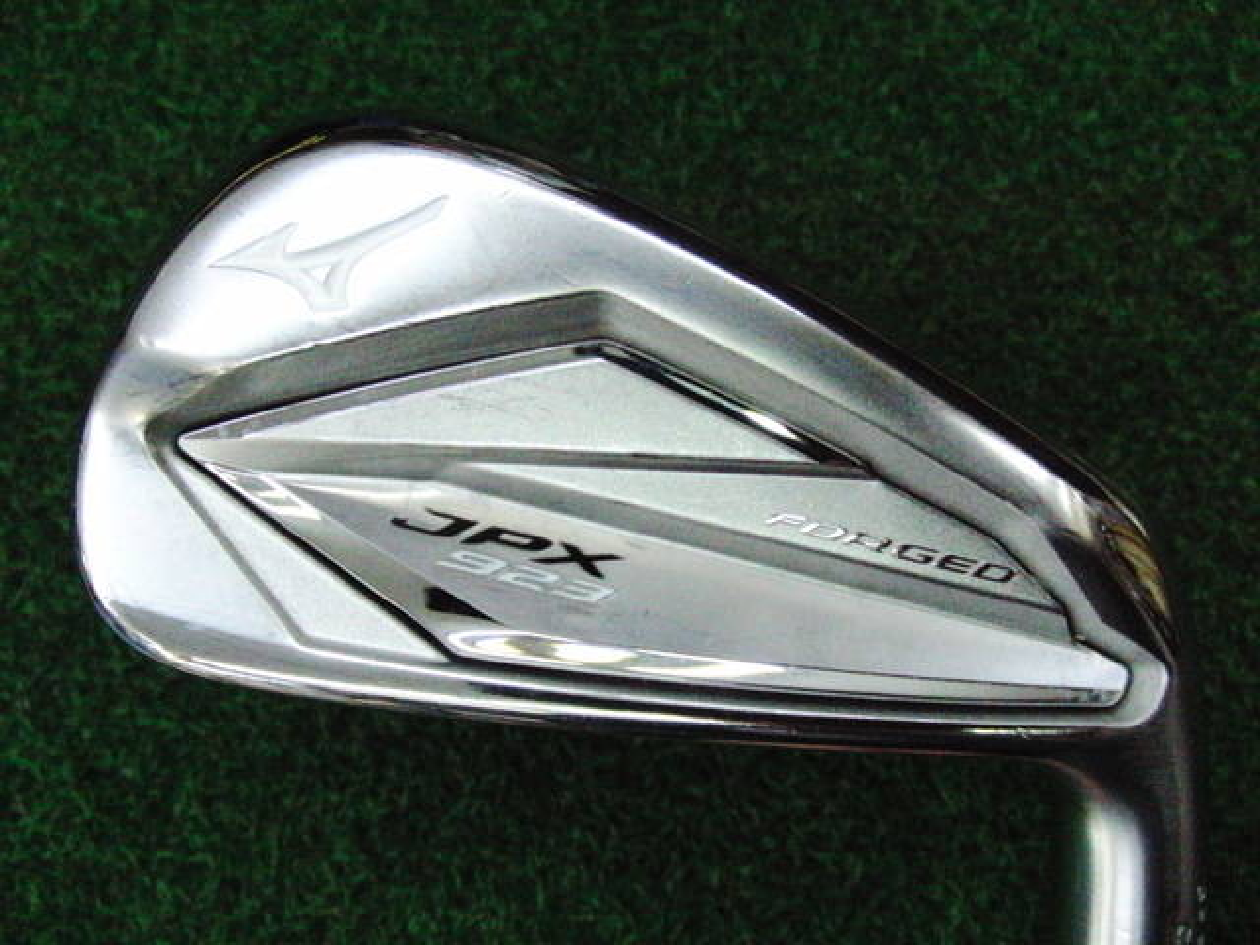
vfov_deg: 38.7
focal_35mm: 37
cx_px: 630
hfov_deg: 50.1
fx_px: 1347
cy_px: 472
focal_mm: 6.42
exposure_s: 1/800
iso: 3200
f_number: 3.6
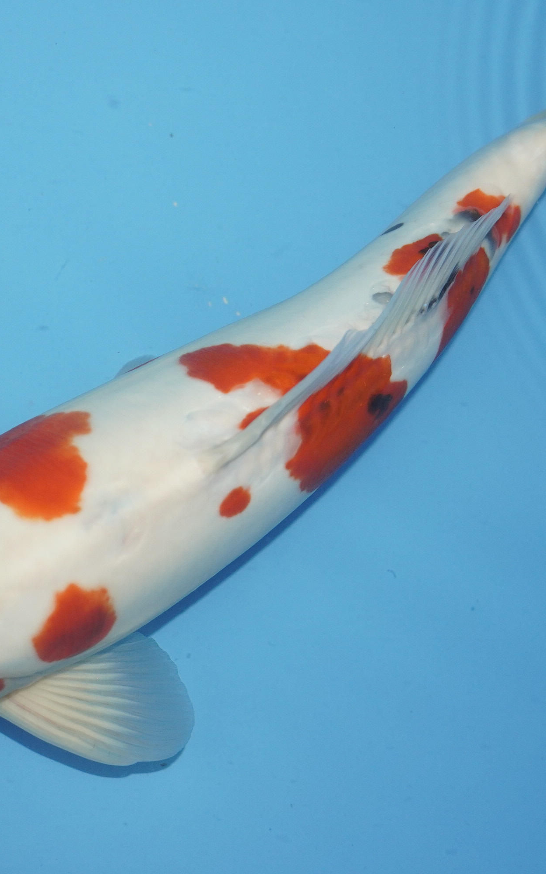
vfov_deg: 25.6
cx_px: 174
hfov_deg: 16.1
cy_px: 439
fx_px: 1923
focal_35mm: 81
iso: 800
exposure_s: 1/160
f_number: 4.5
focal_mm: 35
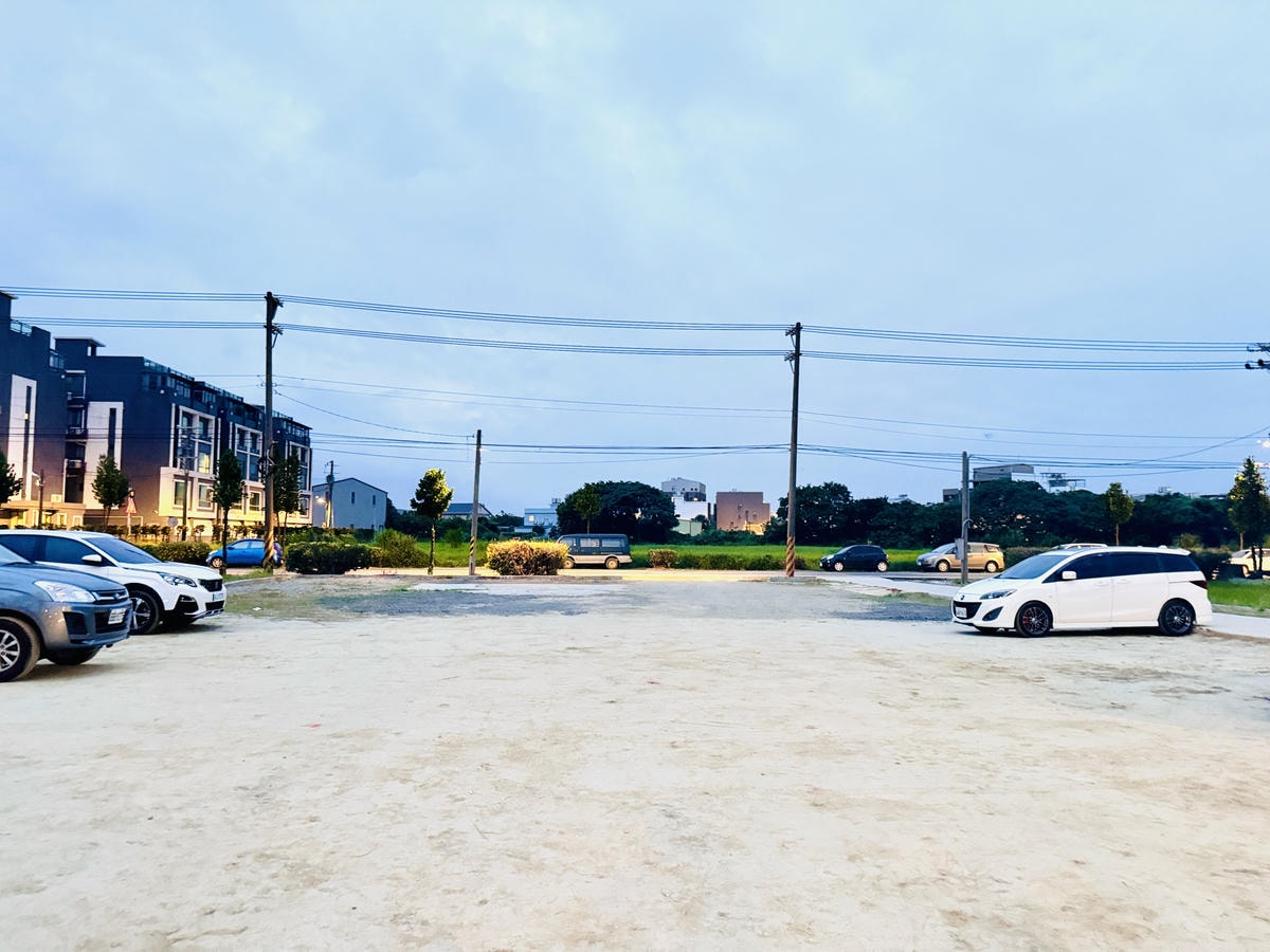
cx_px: 635
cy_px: 476
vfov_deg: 56.8
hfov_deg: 71.6
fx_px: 881
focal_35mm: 24
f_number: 1.78
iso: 1600
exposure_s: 1/30
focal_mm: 6.76
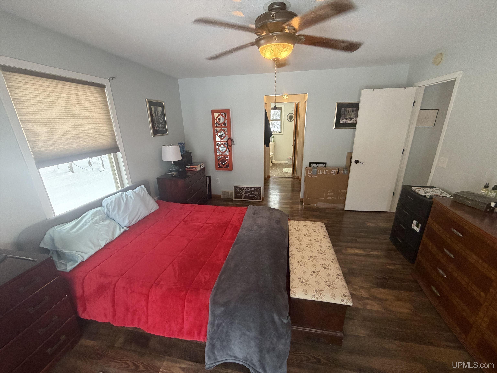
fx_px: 201
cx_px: 248
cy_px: 186
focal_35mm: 14
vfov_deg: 85.7
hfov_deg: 102.1
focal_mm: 2.22
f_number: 2.2
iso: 320
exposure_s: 1/60
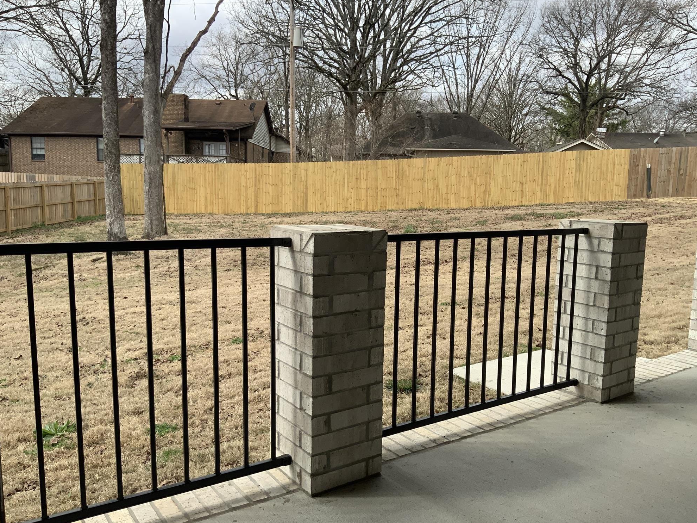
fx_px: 604
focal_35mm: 30
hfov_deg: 60.0
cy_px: 267
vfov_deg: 46.8
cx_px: 354
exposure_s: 1/1015
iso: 16
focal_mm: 3
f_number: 1.8
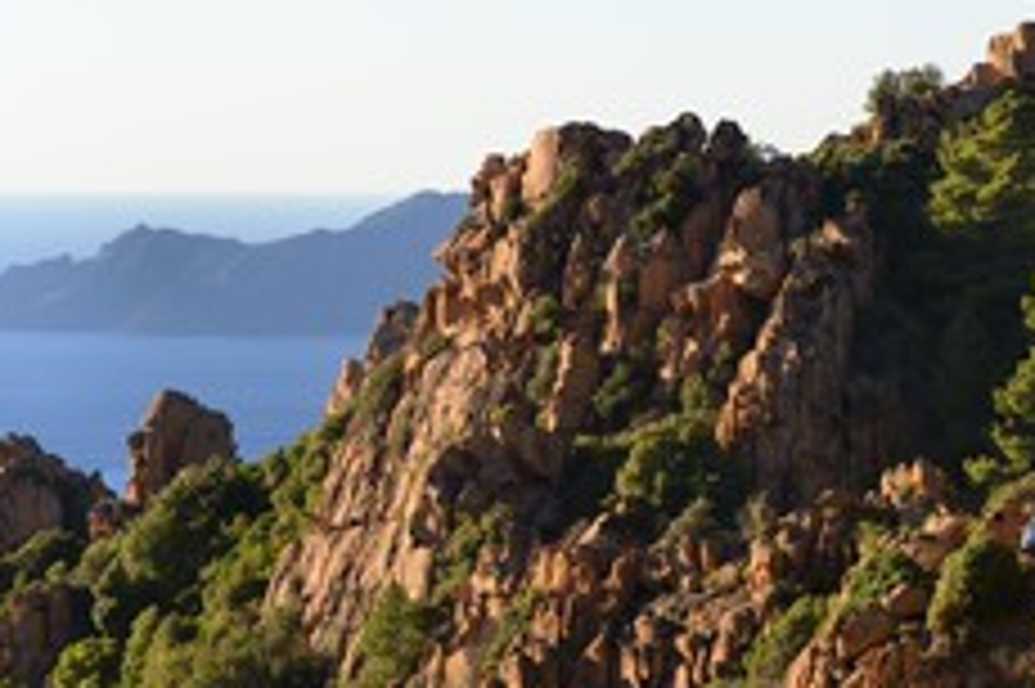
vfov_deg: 7.3
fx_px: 5372
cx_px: 740
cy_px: 436
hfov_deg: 11.0
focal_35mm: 187
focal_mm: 102
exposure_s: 1/250
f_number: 5.6
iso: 100
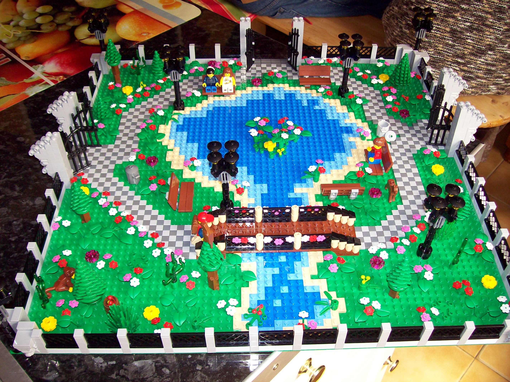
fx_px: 530
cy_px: 191
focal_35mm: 36
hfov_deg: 51.4
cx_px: 255
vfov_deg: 39.6
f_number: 2.7
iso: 80
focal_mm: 6
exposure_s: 1/64
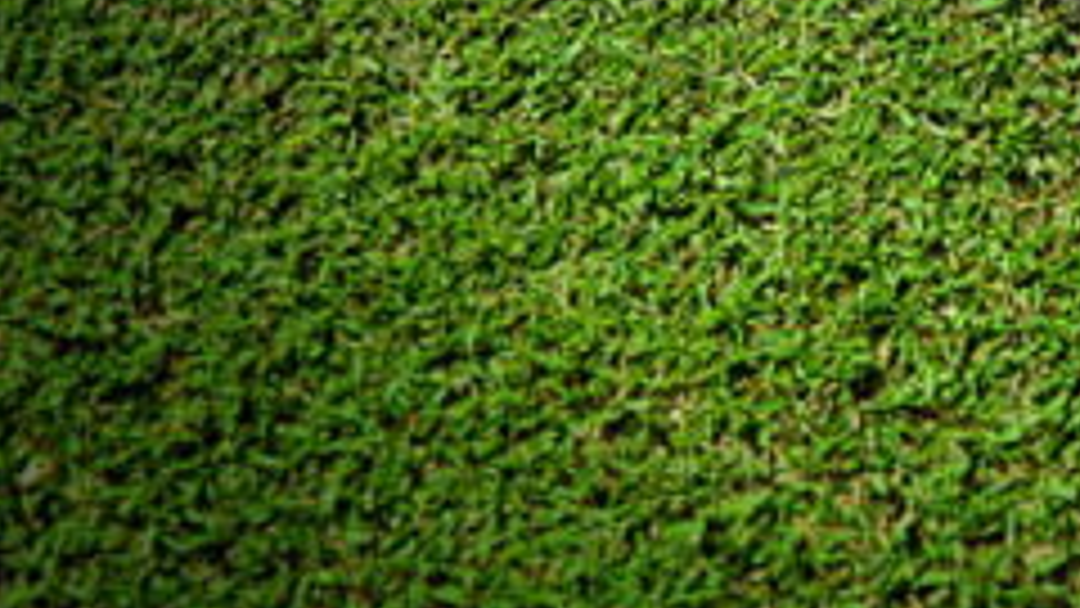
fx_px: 5613
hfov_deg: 10.9
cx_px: 968
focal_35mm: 196
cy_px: -9
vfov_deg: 6.2
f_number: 4.5
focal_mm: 60
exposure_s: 1/1000
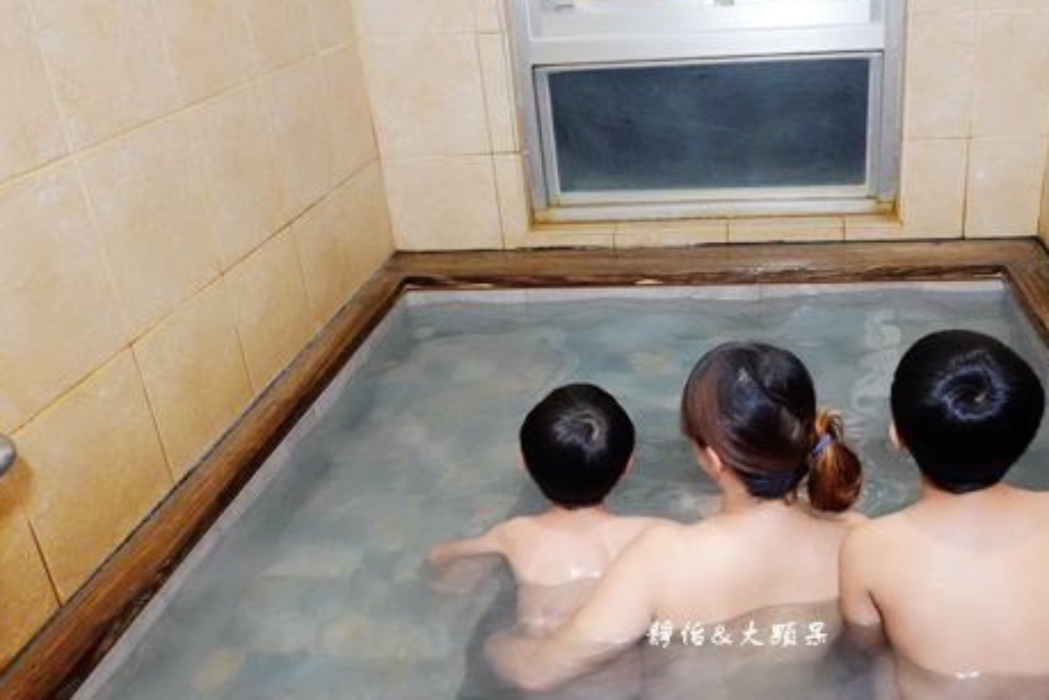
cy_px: 335
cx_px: 674
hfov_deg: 55.0
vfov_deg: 38.9
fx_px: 991
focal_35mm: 34
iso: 3200
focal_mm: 9
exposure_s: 1/30
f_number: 2.8
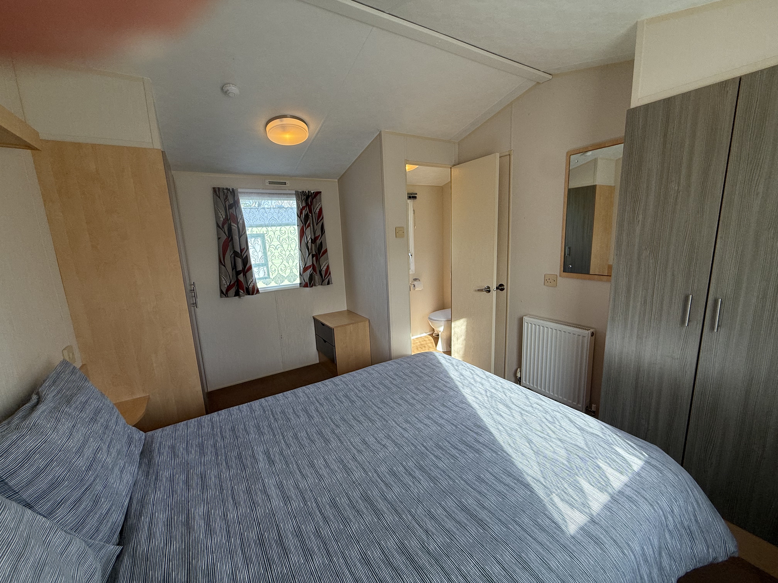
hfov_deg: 102.1
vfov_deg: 85.7
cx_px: 389
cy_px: 292
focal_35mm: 14
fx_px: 315
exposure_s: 1/157
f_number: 2.2
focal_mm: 2.22
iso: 64
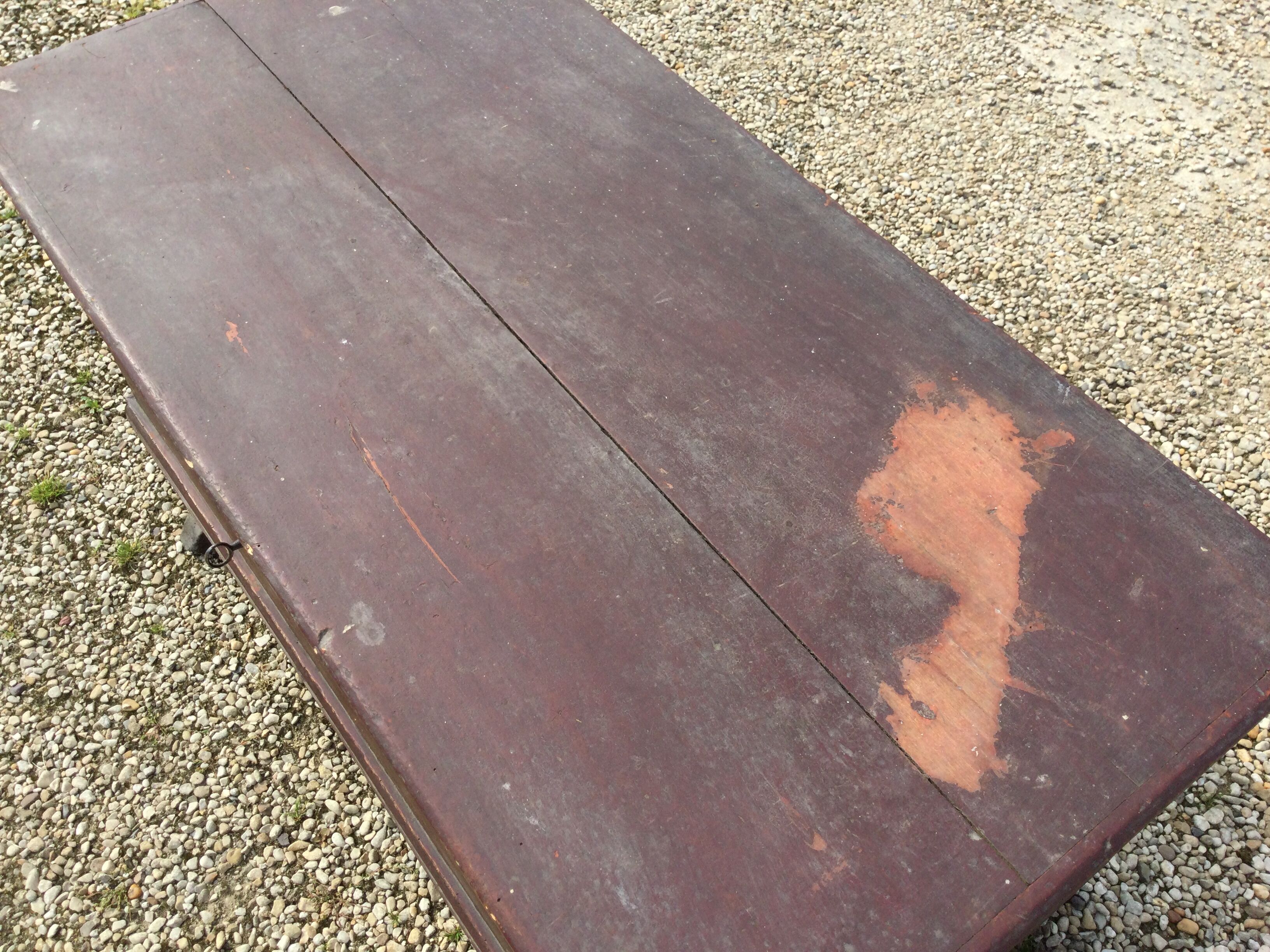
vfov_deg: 45.4
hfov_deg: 58.4
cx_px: 635
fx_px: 1137
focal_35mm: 31
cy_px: 476
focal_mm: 3.3
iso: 25
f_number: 2.4
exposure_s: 1/691
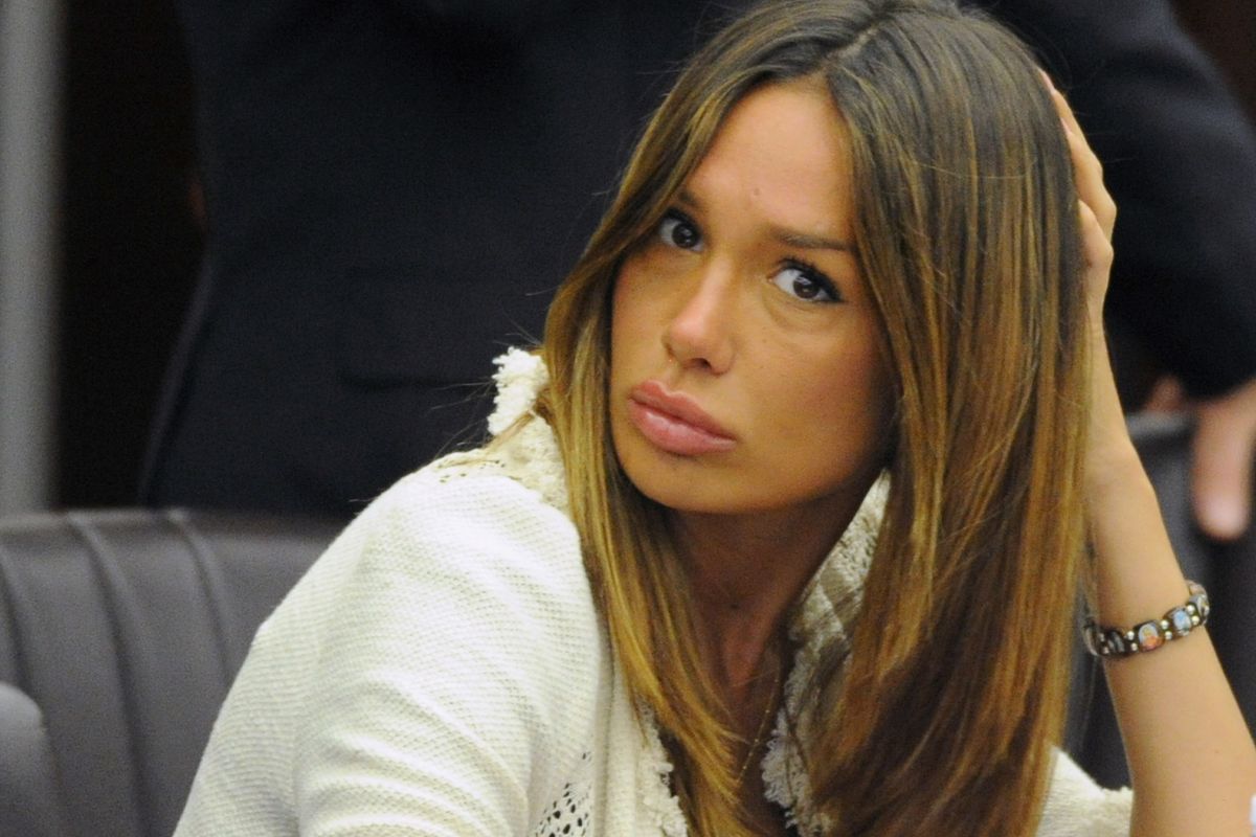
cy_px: 418
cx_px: 628
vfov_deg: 2.7
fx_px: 17443
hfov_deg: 4.1
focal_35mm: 500
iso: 5000
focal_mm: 500
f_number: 4
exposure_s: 1/320
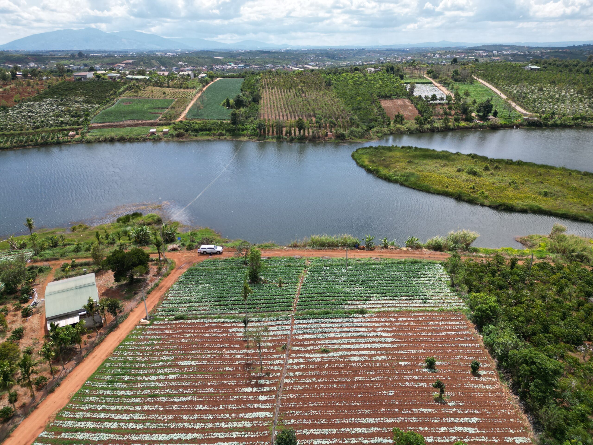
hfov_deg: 71.6
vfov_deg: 56.8
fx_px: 411
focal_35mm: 24
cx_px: 296
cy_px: 222
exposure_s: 1/3000
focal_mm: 6.72
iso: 150
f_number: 1.7
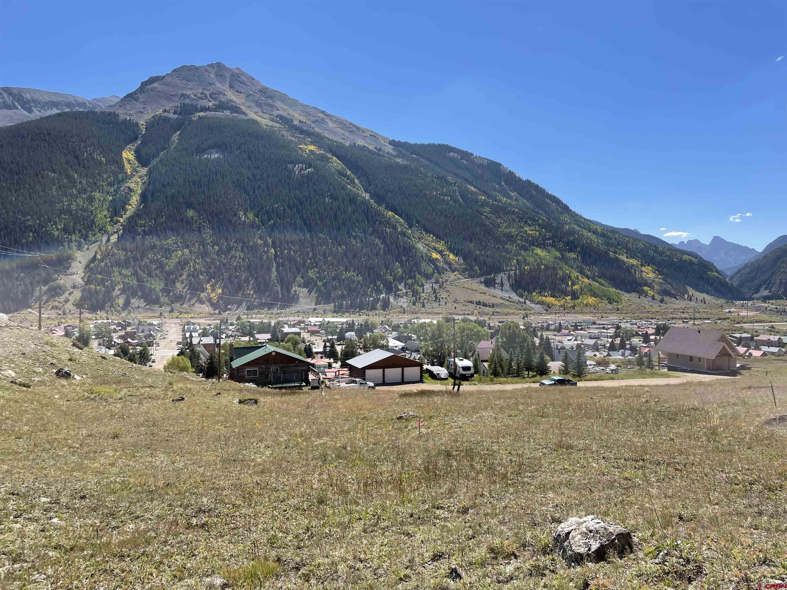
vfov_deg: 53.1
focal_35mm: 26
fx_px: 591
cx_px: 394
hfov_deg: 67.3
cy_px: 295
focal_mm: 4.2
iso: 32
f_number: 1.6
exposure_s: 1/2618
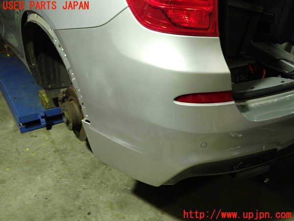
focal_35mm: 30
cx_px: 147
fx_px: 255
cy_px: 110
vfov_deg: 46.8
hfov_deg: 60.0
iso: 500
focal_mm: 5.4
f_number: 2.3
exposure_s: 1/30
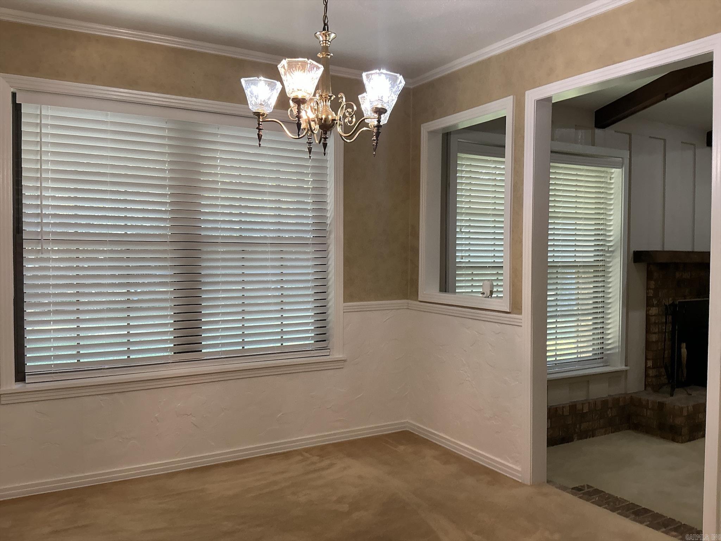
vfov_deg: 49.7
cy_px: 270
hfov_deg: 63.4
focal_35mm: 28
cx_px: 360
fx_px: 583
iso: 64
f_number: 1.8
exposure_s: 1/74
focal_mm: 3
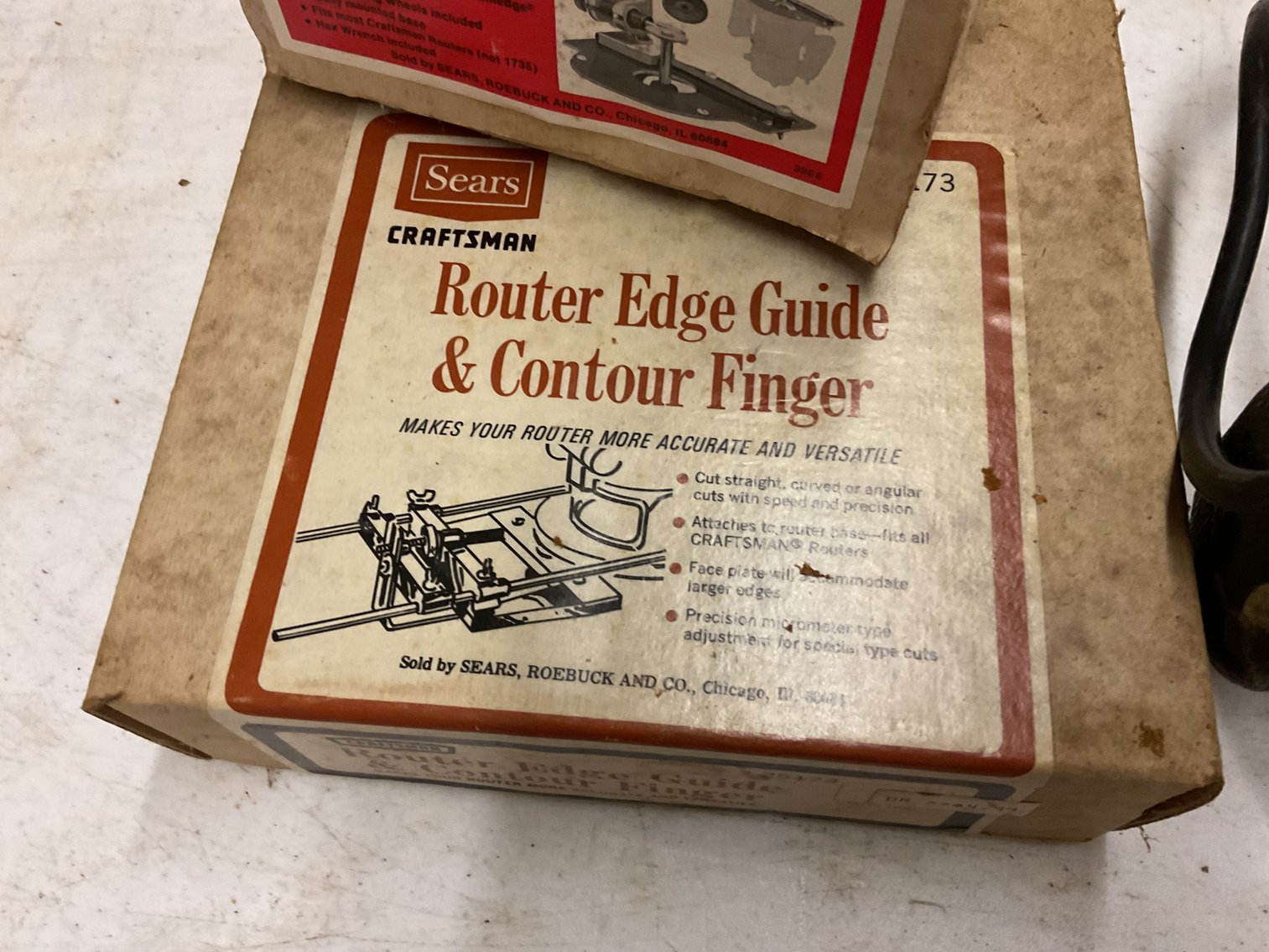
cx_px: 634
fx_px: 1063
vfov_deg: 48.2
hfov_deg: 61.7
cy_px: 476
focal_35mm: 29
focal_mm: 3
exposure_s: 1/40
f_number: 1.8
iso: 250
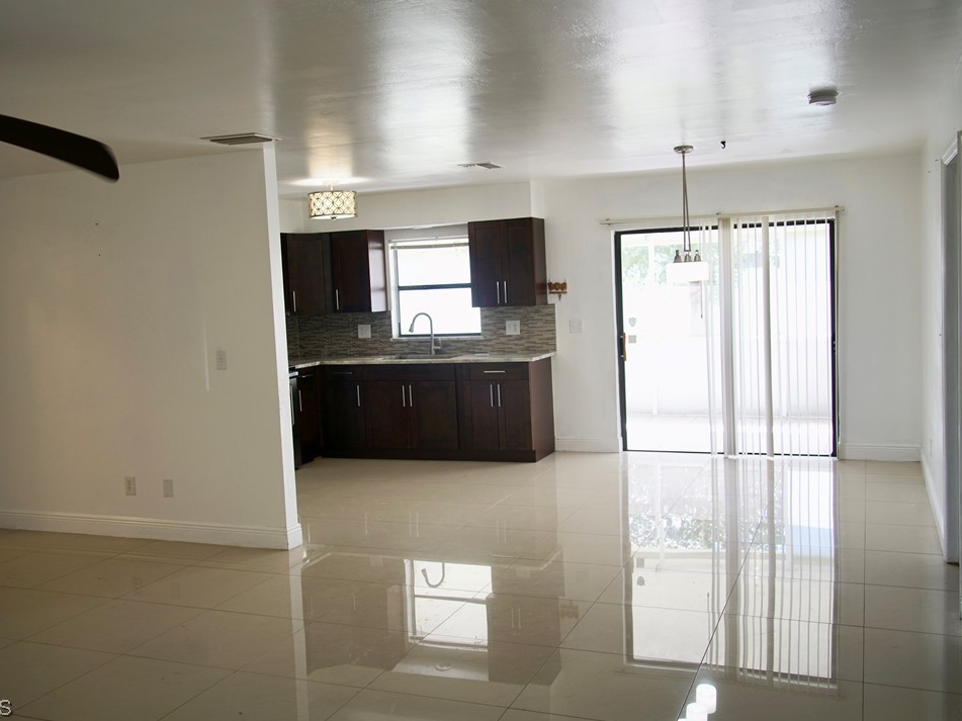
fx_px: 945
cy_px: 364
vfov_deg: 41.8
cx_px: 470
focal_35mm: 34
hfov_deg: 54.0
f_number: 4
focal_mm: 31
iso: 200
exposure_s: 1/60
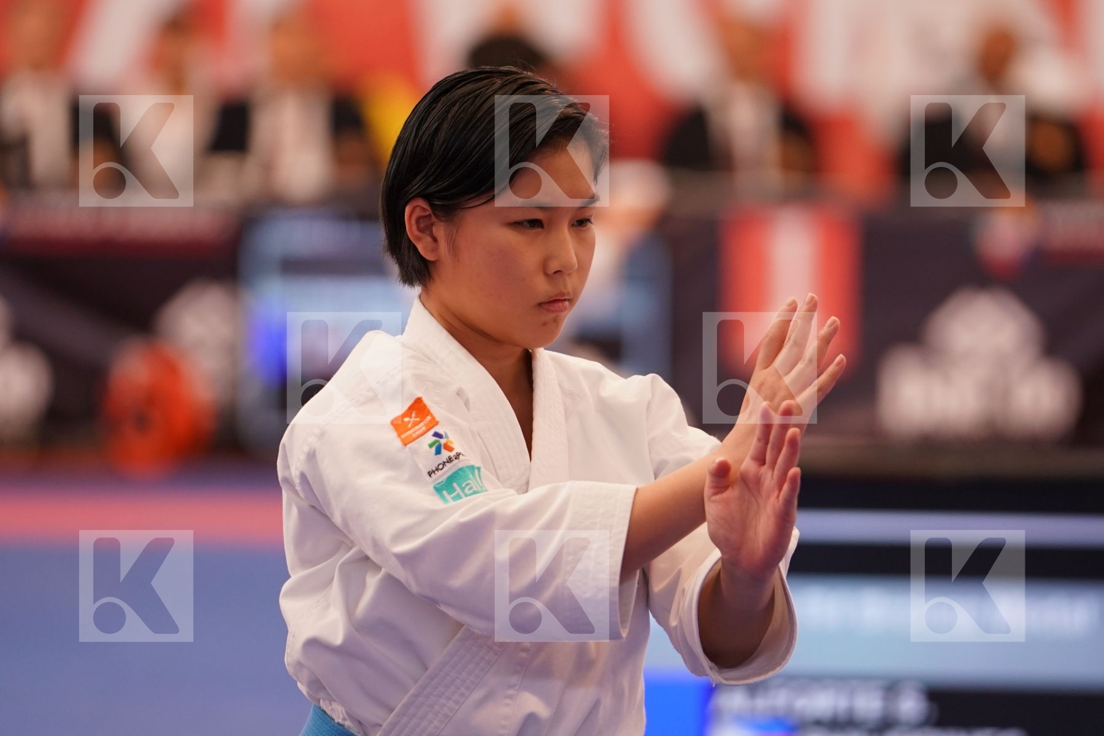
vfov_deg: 4.6
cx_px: 552
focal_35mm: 300
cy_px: 368
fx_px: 9199
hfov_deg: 6.9
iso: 1000
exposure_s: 1/500
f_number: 2.8
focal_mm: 200
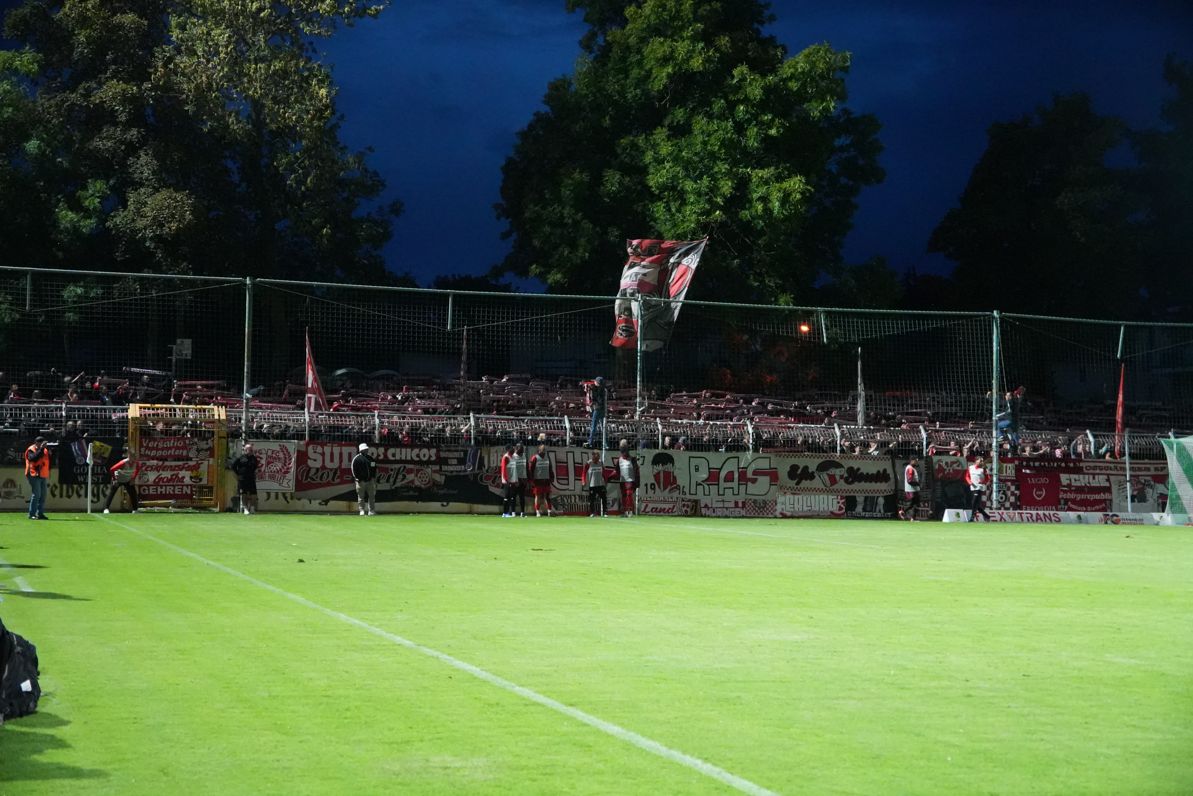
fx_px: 2021
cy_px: 398
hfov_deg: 32.9
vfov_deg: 22.3
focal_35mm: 61
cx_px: 596
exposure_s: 1/160
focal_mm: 41
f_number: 4.5
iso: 10000
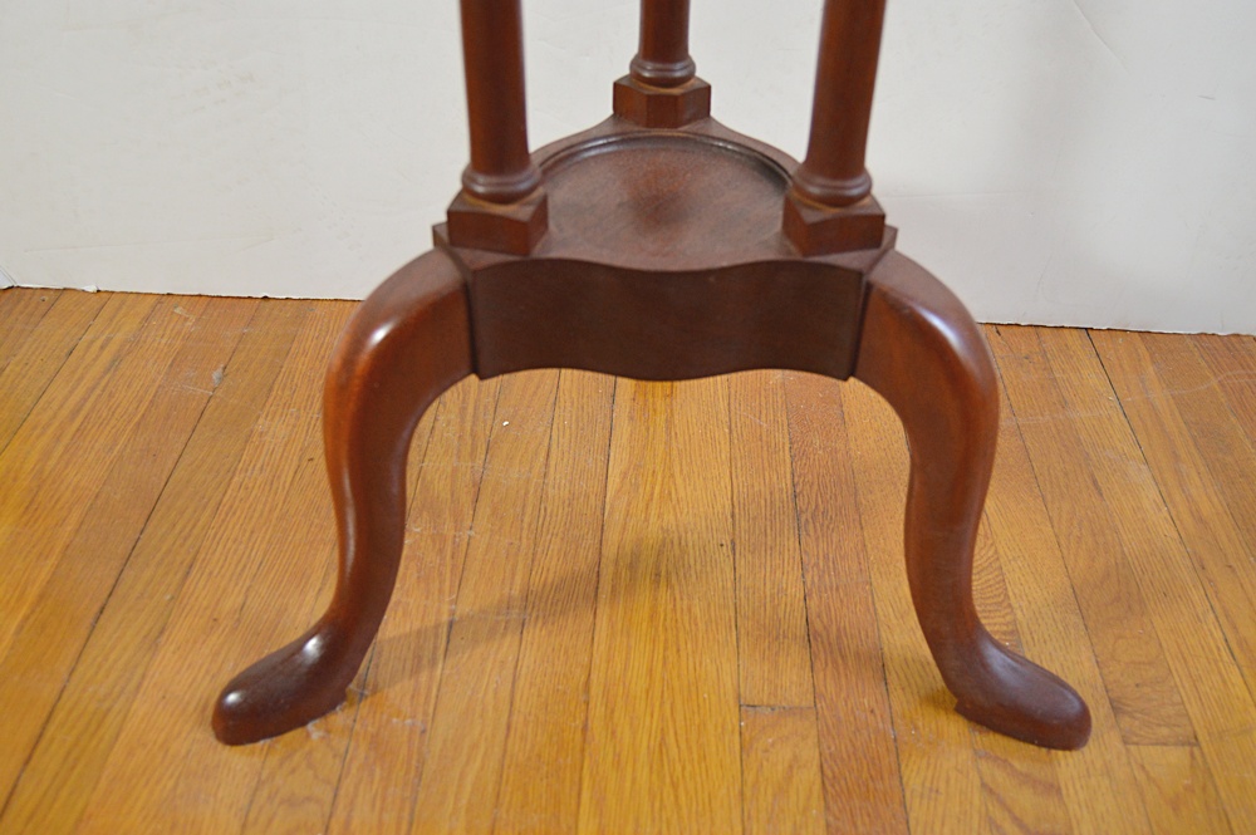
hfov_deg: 57.3
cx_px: 628
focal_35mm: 33
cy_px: 418
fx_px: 1150
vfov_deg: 39.9
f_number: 3.5
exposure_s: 1/60
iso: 800
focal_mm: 22
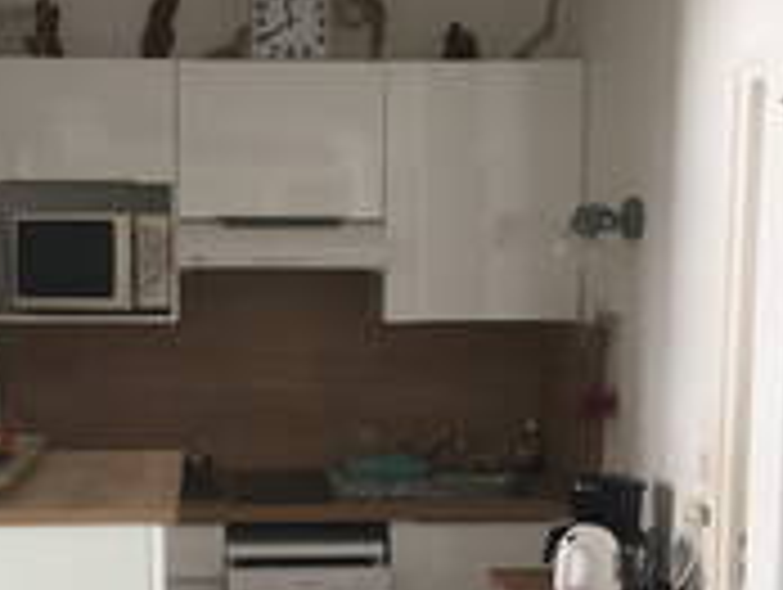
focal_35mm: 60
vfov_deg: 24.3
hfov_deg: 31.9
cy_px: 414
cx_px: 270
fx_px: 1359
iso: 64
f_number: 2.2
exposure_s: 1/33
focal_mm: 4.15
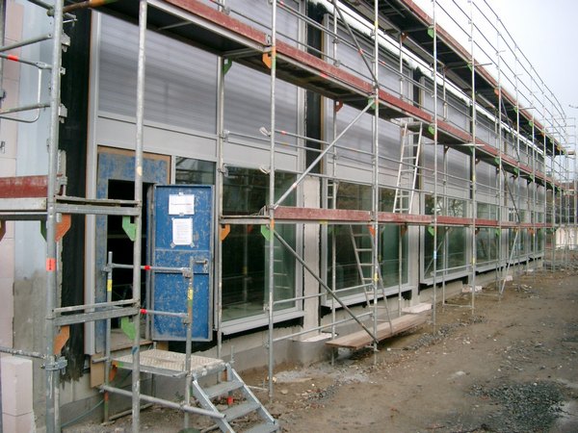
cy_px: 216
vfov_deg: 38.7
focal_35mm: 37
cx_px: 289
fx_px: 618
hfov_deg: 50.1
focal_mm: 7.6
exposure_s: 1/800
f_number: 2.6
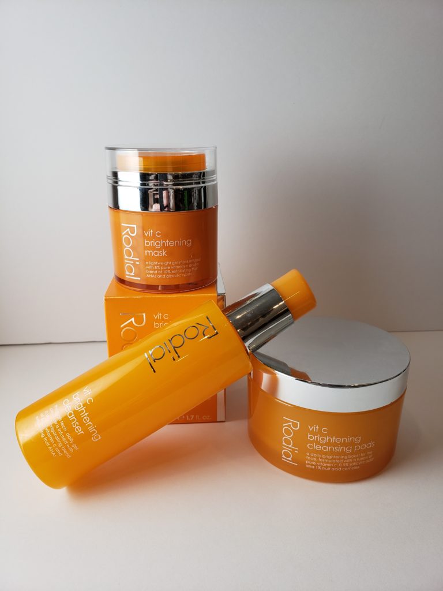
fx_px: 444
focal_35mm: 26
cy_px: 296
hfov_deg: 53.1
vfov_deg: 67.3
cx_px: 222
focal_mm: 4.3
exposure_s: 1/120
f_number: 2.4
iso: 64
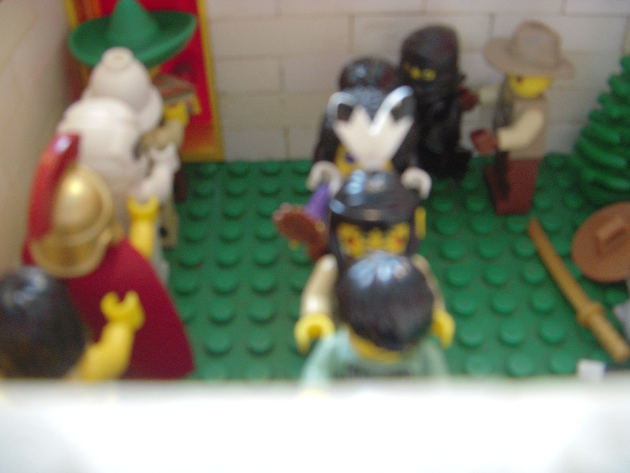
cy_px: 236
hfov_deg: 49.0
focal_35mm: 38
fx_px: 692
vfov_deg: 37.7
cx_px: 315
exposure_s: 1/20
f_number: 3.3
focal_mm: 6.3
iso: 200
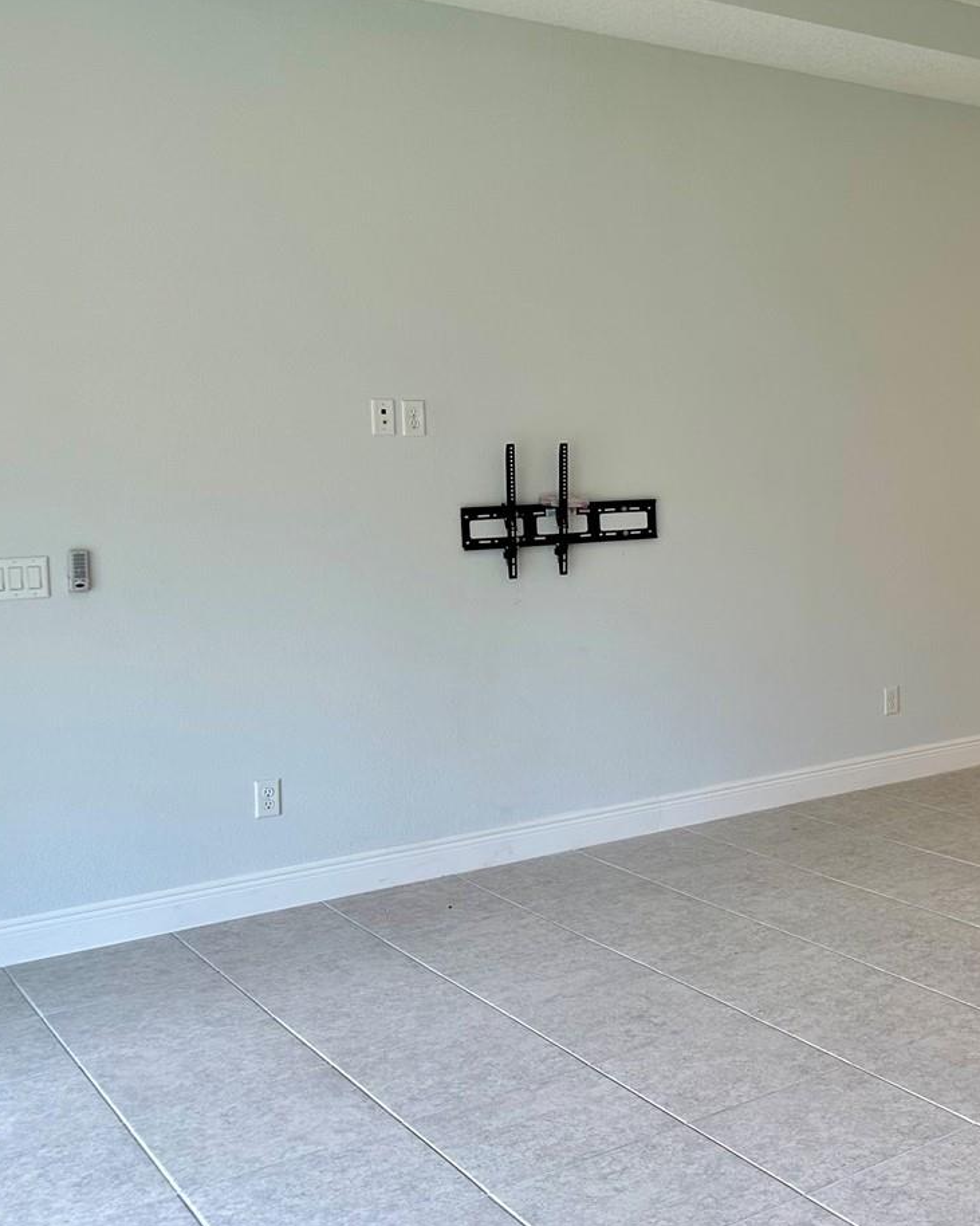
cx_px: 993
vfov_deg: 44.7
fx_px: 1487
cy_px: 534
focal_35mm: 41
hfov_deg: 33.2
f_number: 1.78
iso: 100
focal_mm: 6.86
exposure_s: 1/120
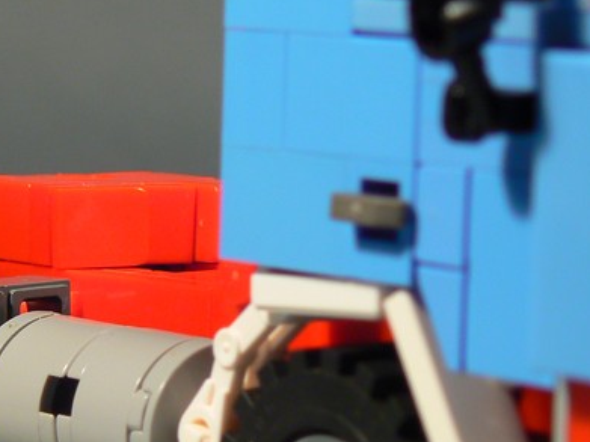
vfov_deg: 7.0
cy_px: 345
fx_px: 3629
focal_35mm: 213
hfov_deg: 9.2
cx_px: 8
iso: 80
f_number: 3.2
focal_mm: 17.3
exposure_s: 1/10
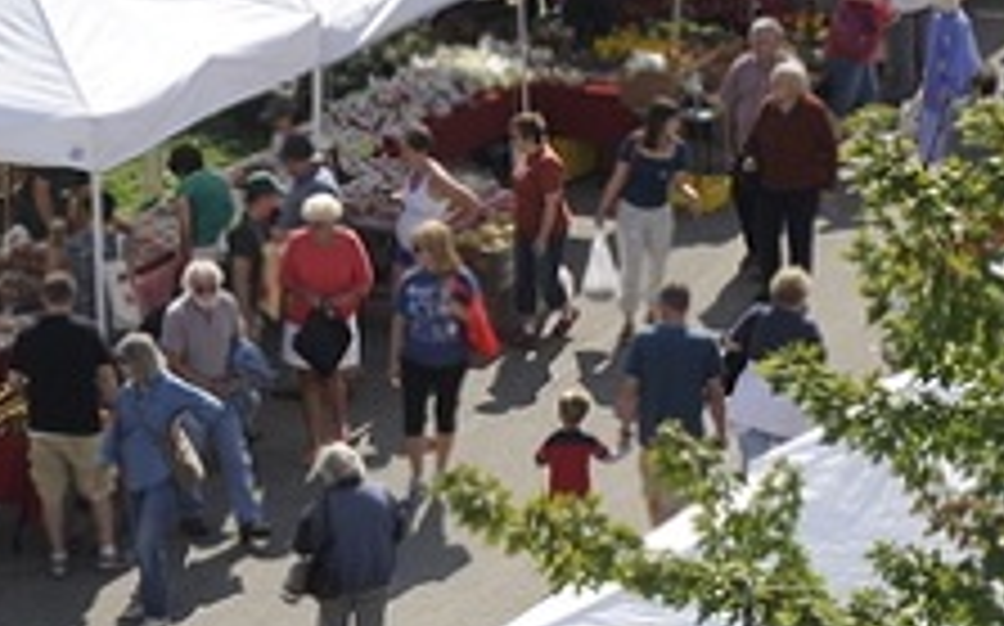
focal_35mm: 192
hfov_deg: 10.7
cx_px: -198
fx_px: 5250
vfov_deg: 6.8
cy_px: 606
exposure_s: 1/160
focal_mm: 42
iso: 200
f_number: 13
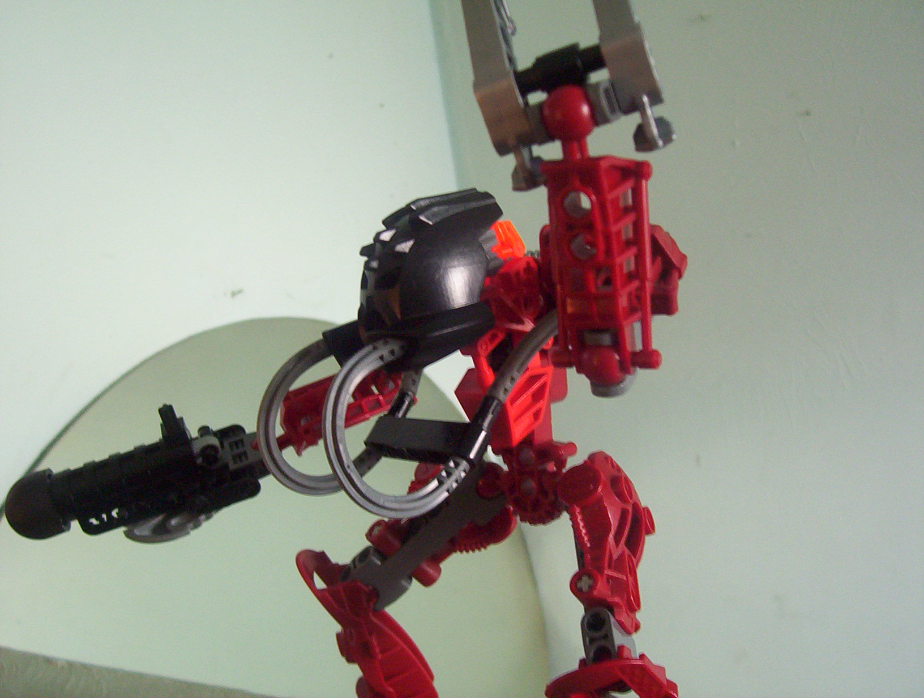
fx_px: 1150
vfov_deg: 33.7
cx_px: 462
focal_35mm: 43
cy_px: 349
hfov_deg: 43.8
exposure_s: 1/12.4
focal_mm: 5.77
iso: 200
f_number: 2.73
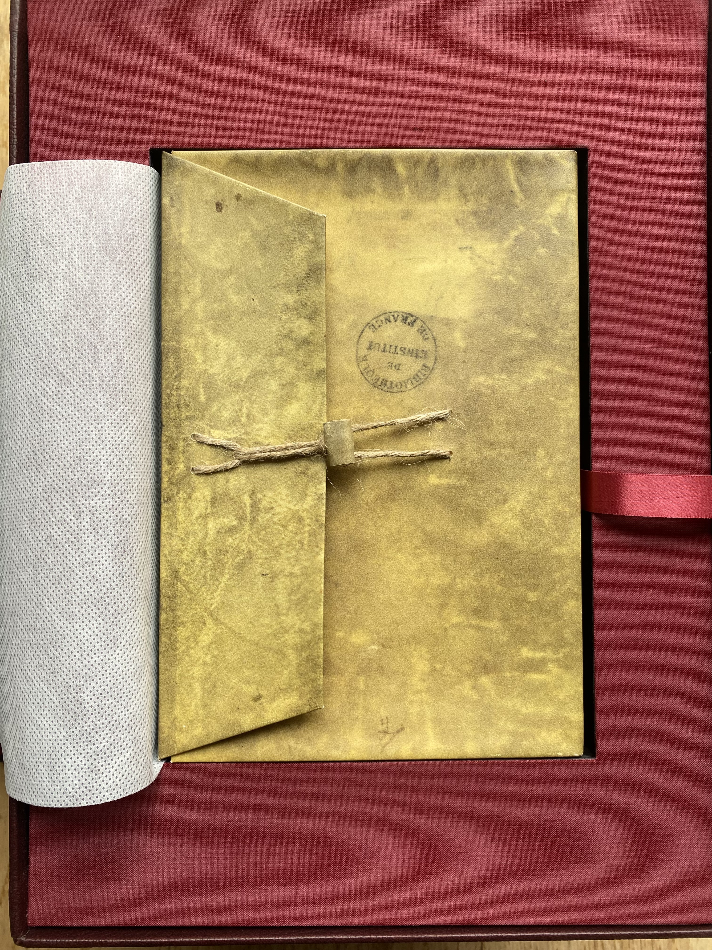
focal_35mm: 26
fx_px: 713
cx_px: 356
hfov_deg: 53.1
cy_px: 475
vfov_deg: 67.3
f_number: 1.8
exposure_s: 1/122
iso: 64
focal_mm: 4.25
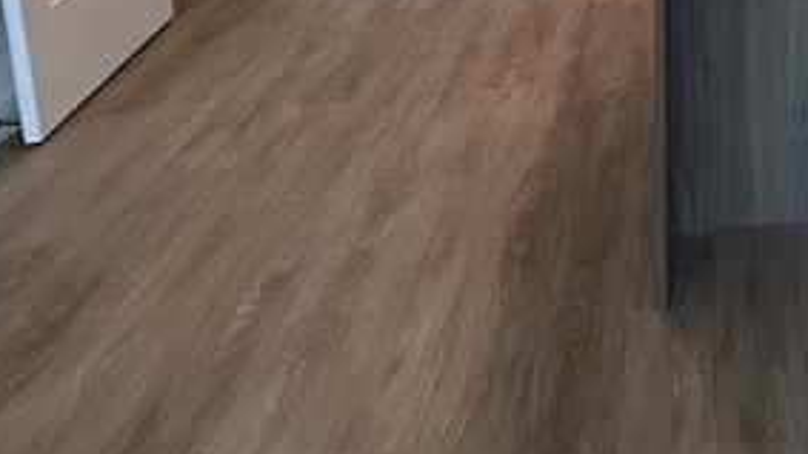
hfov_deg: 42.6
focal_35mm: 40
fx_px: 857
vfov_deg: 23.5
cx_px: 831
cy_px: -231
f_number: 1.8
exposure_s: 1/60
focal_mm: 1.57
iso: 200
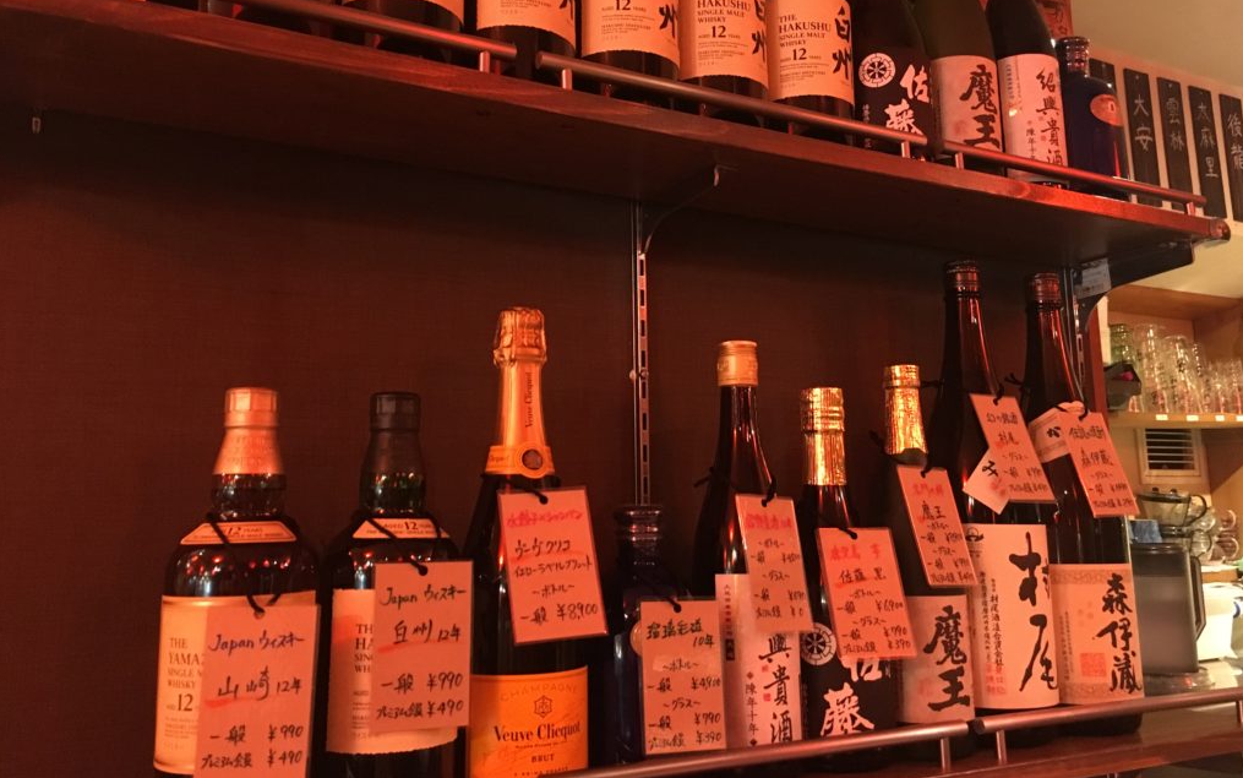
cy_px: 330
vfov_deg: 40.5
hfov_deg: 61.2
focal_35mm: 31
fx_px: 1050
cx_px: 623
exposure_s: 1/15
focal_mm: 4.15
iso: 320
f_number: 2.2
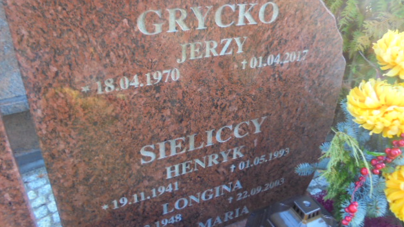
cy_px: 87
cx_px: 199
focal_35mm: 29
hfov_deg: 66.0
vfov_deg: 40.0
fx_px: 311
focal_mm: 4.6
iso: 160
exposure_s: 1/30
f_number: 3.5
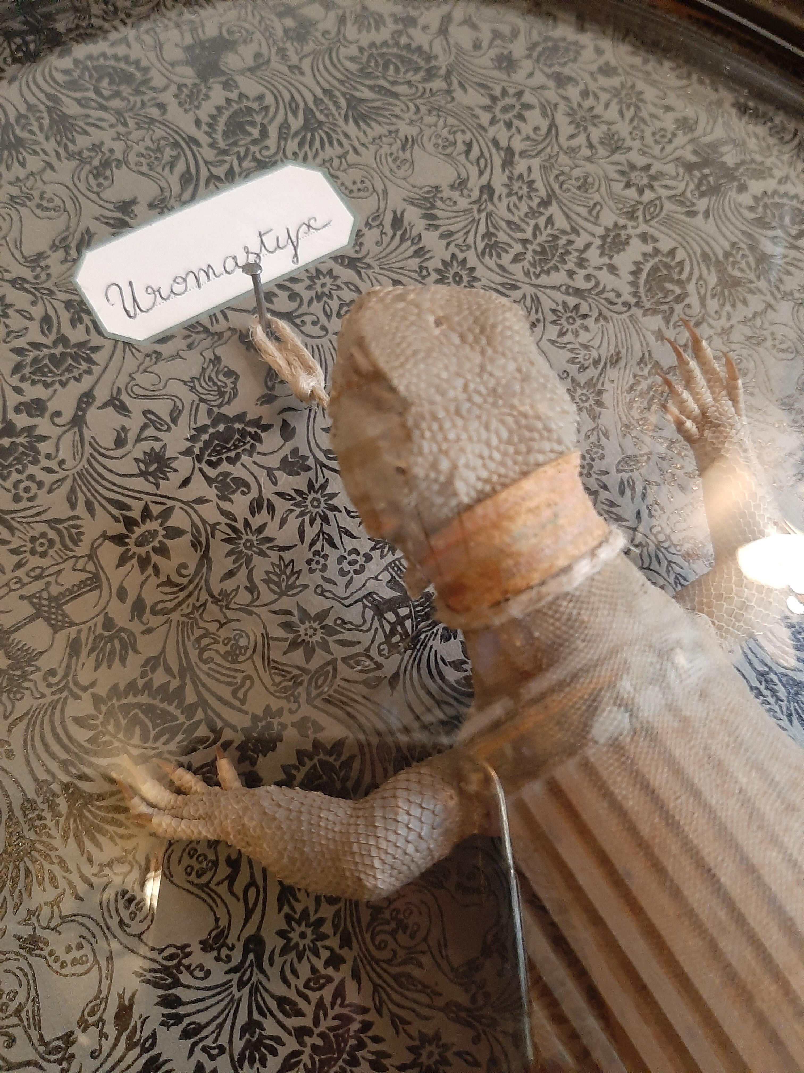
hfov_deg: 53.1
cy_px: 536
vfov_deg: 67.3
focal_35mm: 26
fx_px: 805
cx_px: 402
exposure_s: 1/25
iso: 320
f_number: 1.7
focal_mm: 3.93
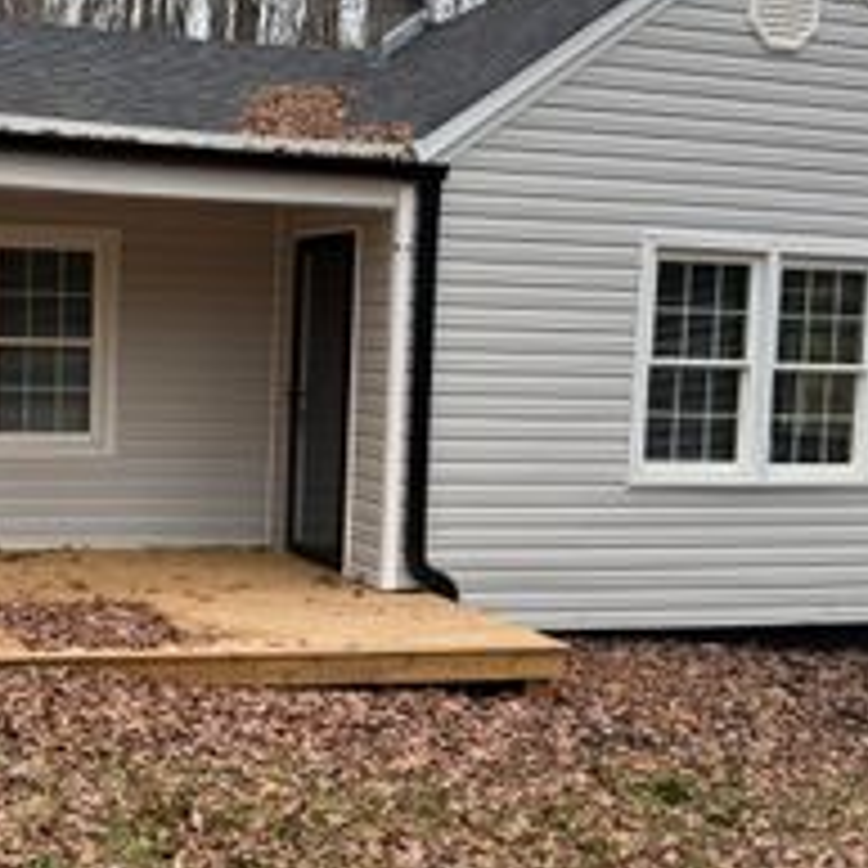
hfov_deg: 30.3
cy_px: 461
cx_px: 171
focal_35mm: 55
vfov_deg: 31.1
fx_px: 1560
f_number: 1.78
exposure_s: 1/544
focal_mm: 6.76
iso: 80
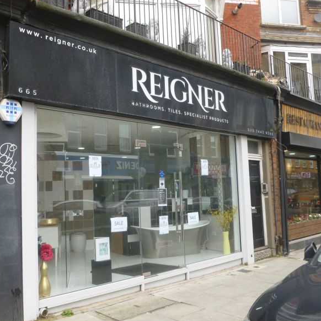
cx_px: 159
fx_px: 357
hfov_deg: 48.4
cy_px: 158
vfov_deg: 48.4
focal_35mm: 34
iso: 160
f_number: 3.3
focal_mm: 5
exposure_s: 1/60
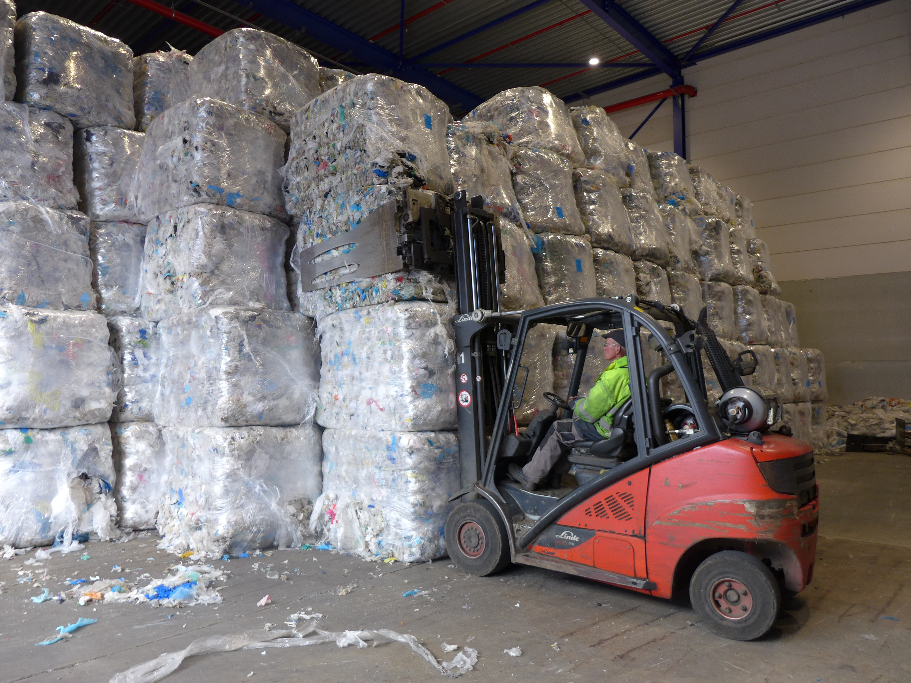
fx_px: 632
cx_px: 456
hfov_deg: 71.6
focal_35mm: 24
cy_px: 342
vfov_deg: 56.8
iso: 80
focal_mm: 4.7
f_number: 1.4
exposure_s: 1/60
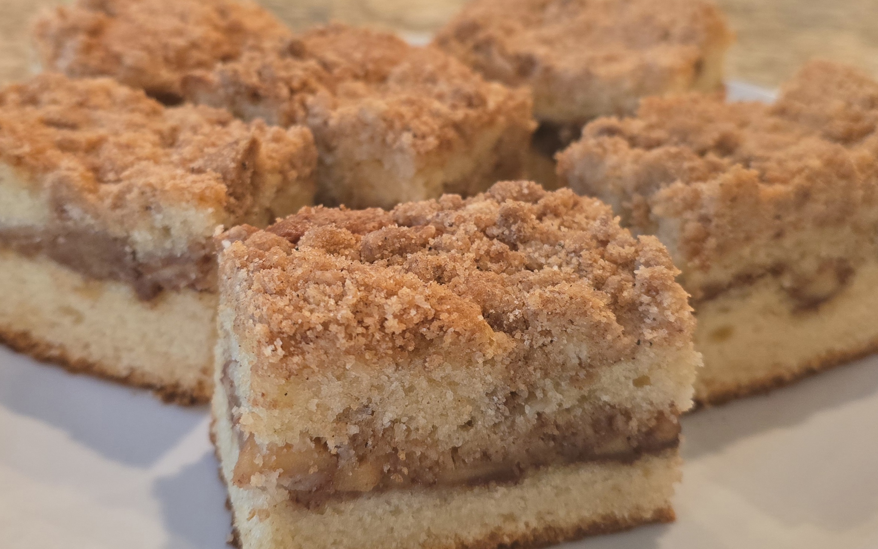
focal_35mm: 33
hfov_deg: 58.1
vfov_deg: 38.3
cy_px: 269
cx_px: 410
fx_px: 790
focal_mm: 6.3
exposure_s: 1/38.6
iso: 250
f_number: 1.7
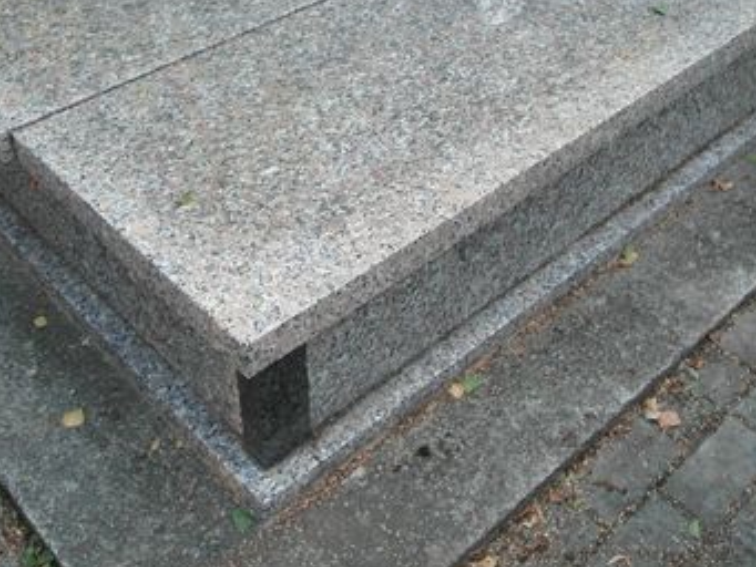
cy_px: 84
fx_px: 983
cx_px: 384
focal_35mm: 45
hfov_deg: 42.1
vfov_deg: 31.1
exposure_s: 1/45
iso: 100
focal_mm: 5.2
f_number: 2.8
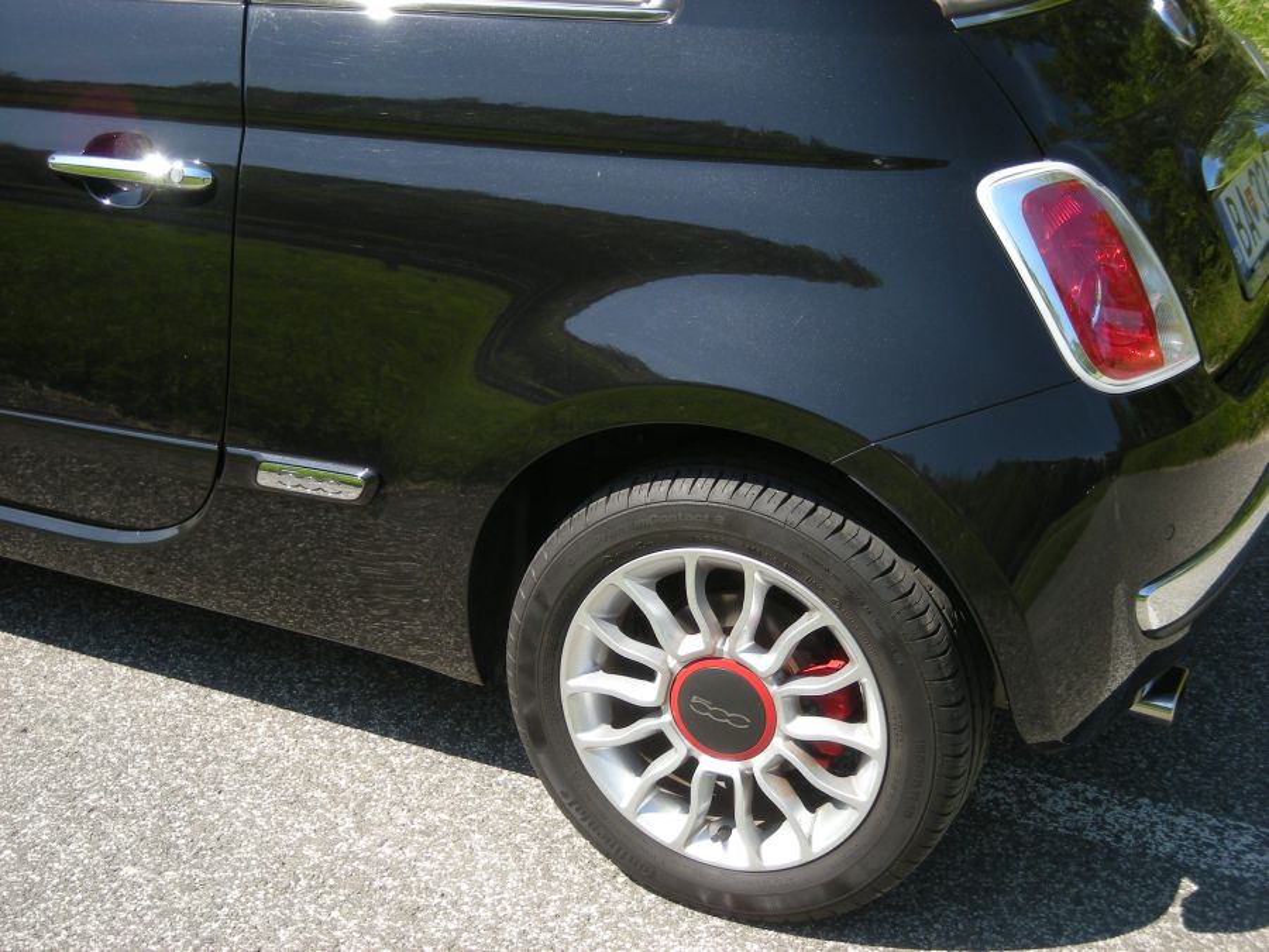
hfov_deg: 35.5
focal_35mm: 54
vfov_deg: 27.0
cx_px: 634
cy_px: 476
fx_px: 1980
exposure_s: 1/342
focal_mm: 8.8
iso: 64
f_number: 3.3
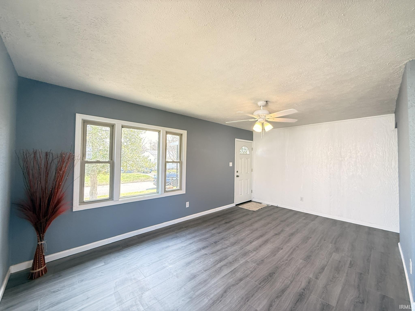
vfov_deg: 85.7
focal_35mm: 14
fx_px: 168
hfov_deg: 102.1
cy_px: 156
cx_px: 208
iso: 320
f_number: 2.2
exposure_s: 1/99
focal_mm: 2.22
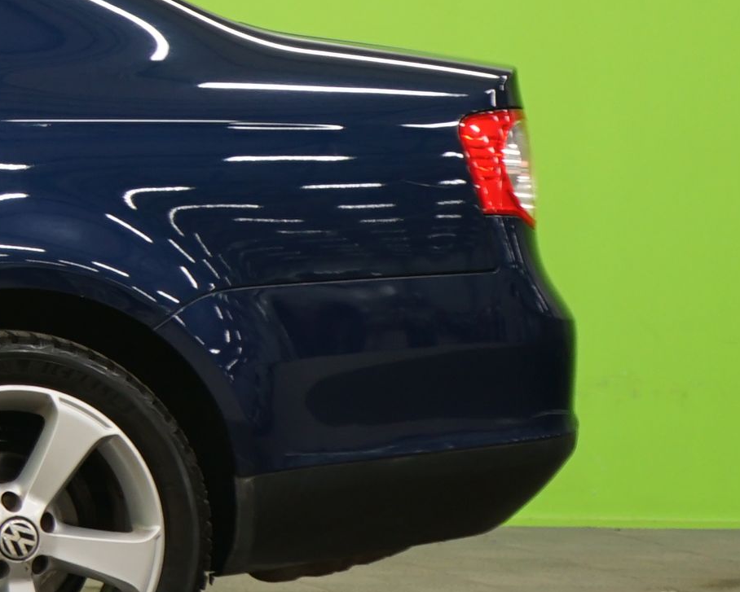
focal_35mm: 183
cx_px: -769
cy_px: -3
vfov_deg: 8.4
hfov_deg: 9.8
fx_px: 4009
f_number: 4.5
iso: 400
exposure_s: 1/8
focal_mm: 45
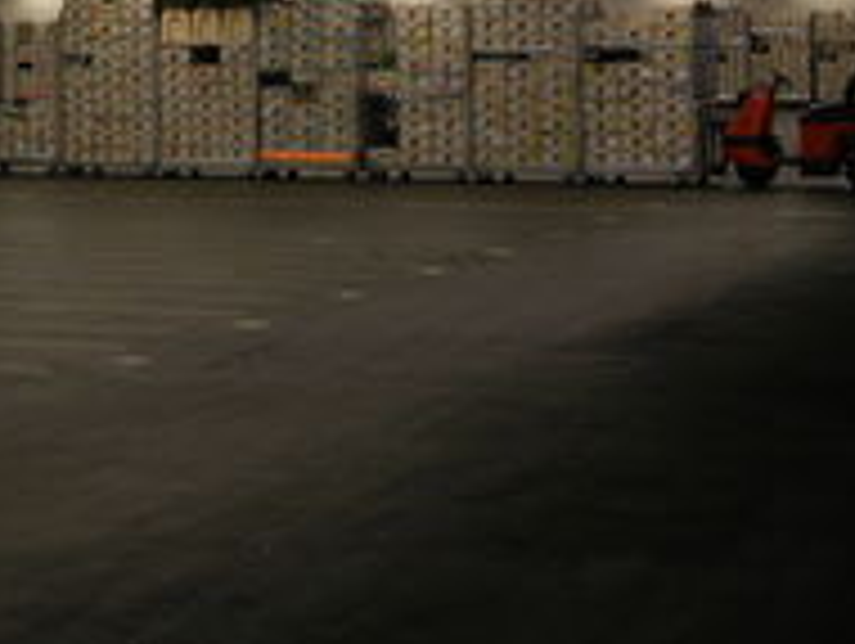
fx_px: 2547
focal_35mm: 103
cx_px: -18
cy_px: -18
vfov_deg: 14.2
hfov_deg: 18.5
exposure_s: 1/30
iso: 100
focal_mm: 12.7
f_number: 3
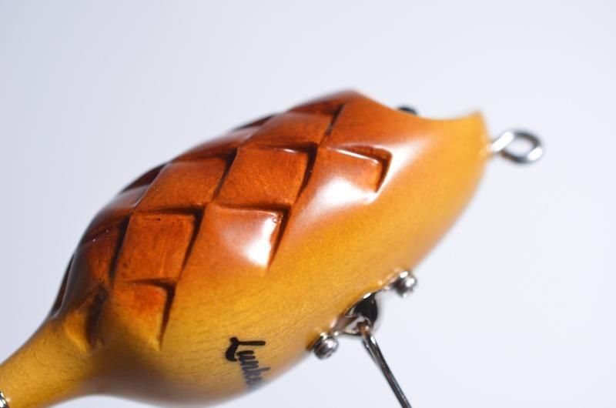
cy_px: 204
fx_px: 1025
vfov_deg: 22.5
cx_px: 308
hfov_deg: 33.5
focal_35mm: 60
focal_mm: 40
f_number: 5.6
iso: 800
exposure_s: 1/125
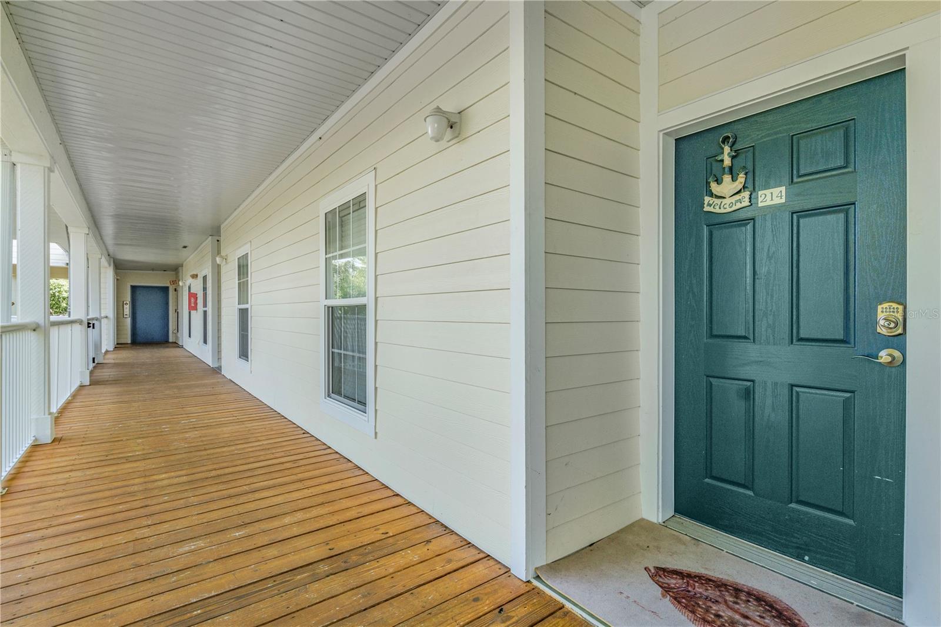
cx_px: 470
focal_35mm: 16
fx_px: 431
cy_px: 314
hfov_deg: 95.0
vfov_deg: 72.0
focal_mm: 11
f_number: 9
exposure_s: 1/40
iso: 100
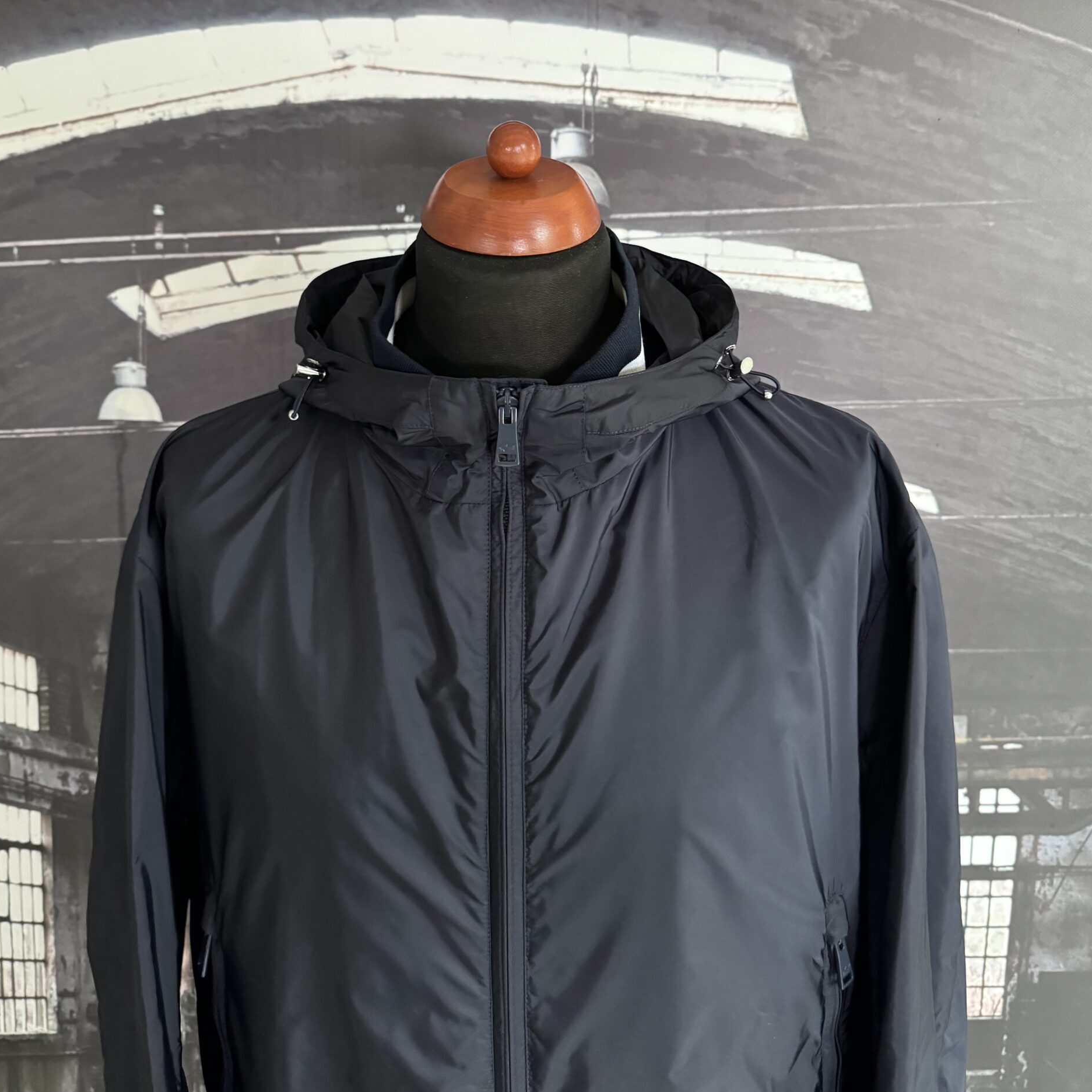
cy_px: 382
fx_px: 1035
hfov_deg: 55.6
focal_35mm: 29
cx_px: 544
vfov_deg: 54.7
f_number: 1.78
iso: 800
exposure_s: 1/43
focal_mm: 6.76
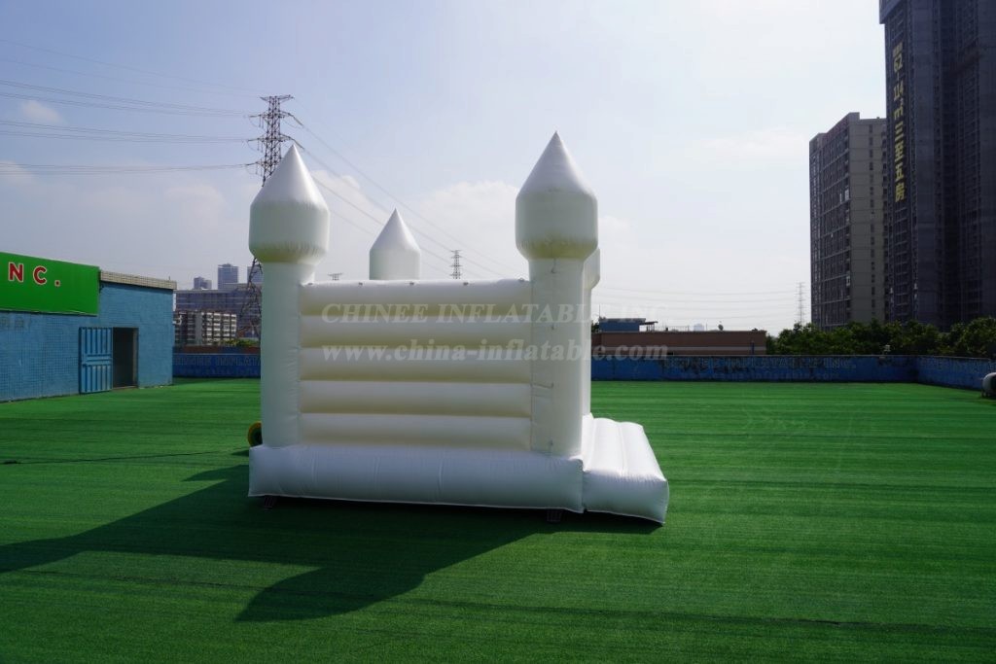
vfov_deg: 53.1
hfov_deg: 73.7
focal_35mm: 24
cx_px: 498
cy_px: 332
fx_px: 664
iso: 100
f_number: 10
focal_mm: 16
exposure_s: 1/320
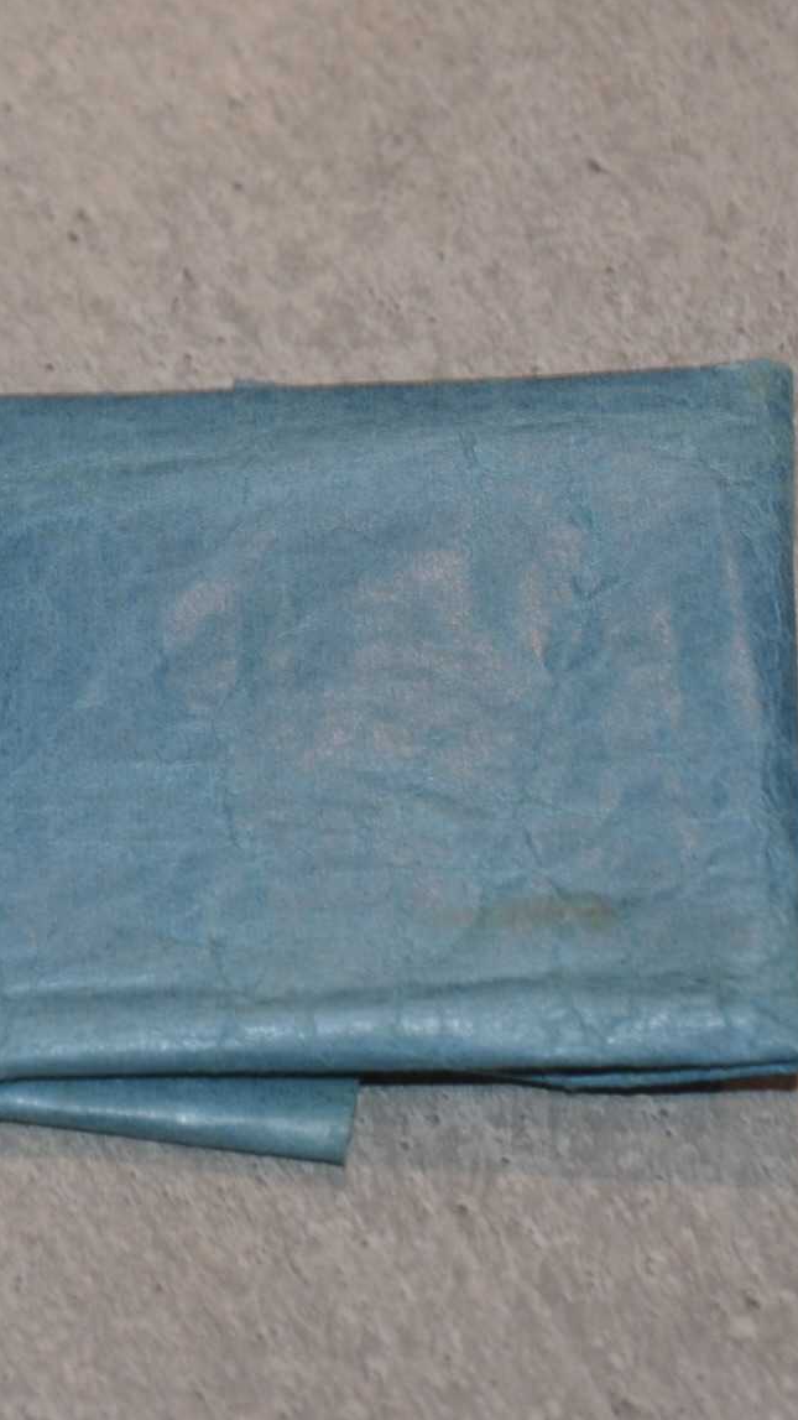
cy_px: 709
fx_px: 4628
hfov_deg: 9.9
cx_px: 373
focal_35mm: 123
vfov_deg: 17.4
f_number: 5
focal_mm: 52
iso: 640
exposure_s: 1/60
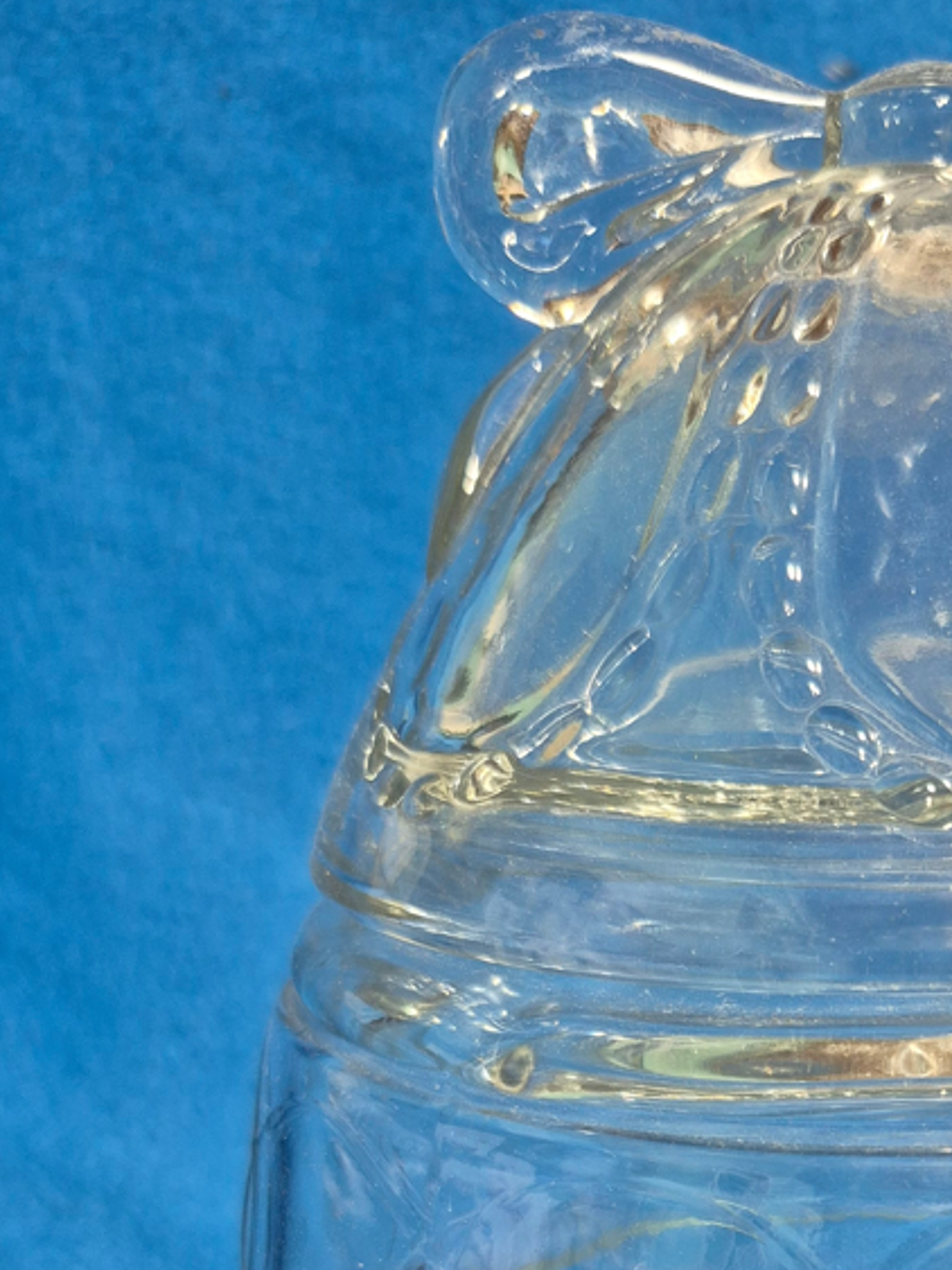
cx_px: 1006
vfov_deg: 35.6
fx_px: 1797
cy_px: 1236
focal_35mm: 49
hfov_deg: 27.5
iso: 250
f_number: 1.8
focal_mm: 5.4
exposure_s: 1/120
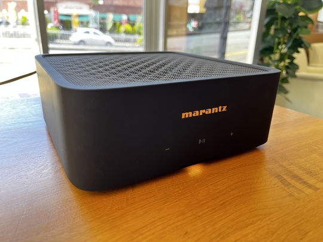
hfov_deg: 67.3
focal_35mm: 26
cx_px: 162
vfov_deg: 53.1
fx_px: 243
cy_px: 121
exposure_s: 1/90
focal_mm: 5.1
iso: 125
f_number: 1.6
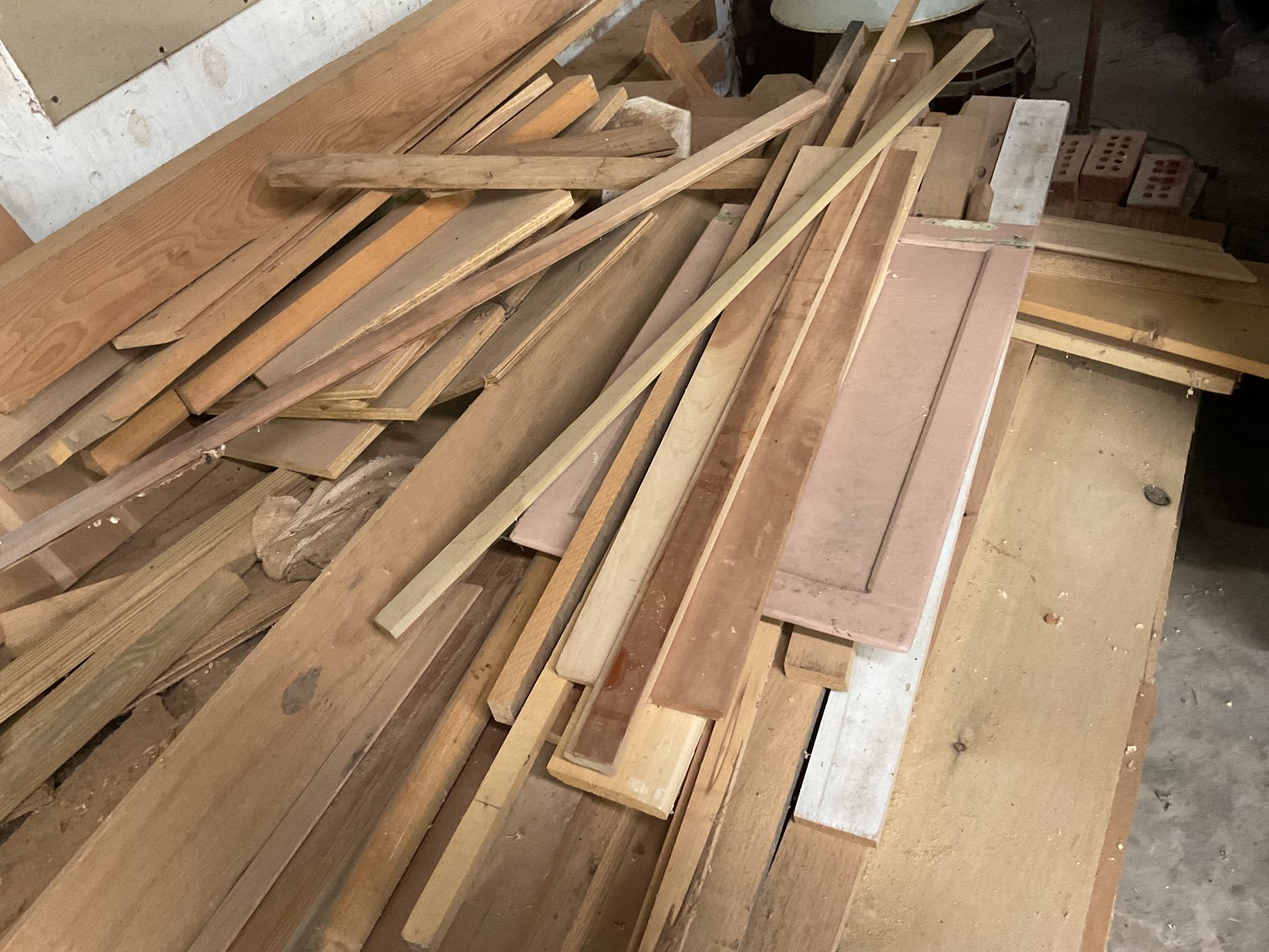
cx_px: 634
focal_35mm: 29
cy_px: 476
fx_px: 1063
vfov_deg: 48.2
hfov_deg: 61.7
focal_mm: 3
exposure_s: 1/40
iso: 320
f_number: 1.8
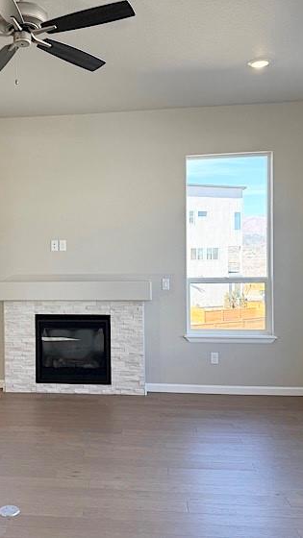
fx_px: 500
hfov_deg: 32.9
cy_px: 269
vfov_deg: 56.6
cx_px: 66
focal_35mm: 35
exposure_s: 1/363
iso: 100
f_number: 1.78
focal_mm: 6.76
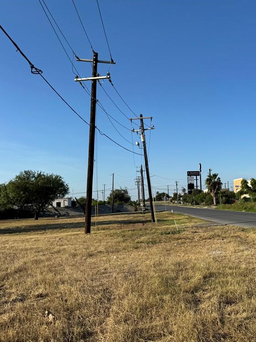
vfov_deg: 55.3
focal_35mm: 33
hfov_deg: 40.8
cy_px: 173
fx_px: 325
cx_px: 212
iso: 80
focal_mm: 6.76
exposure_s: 1/4950
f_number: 1.78
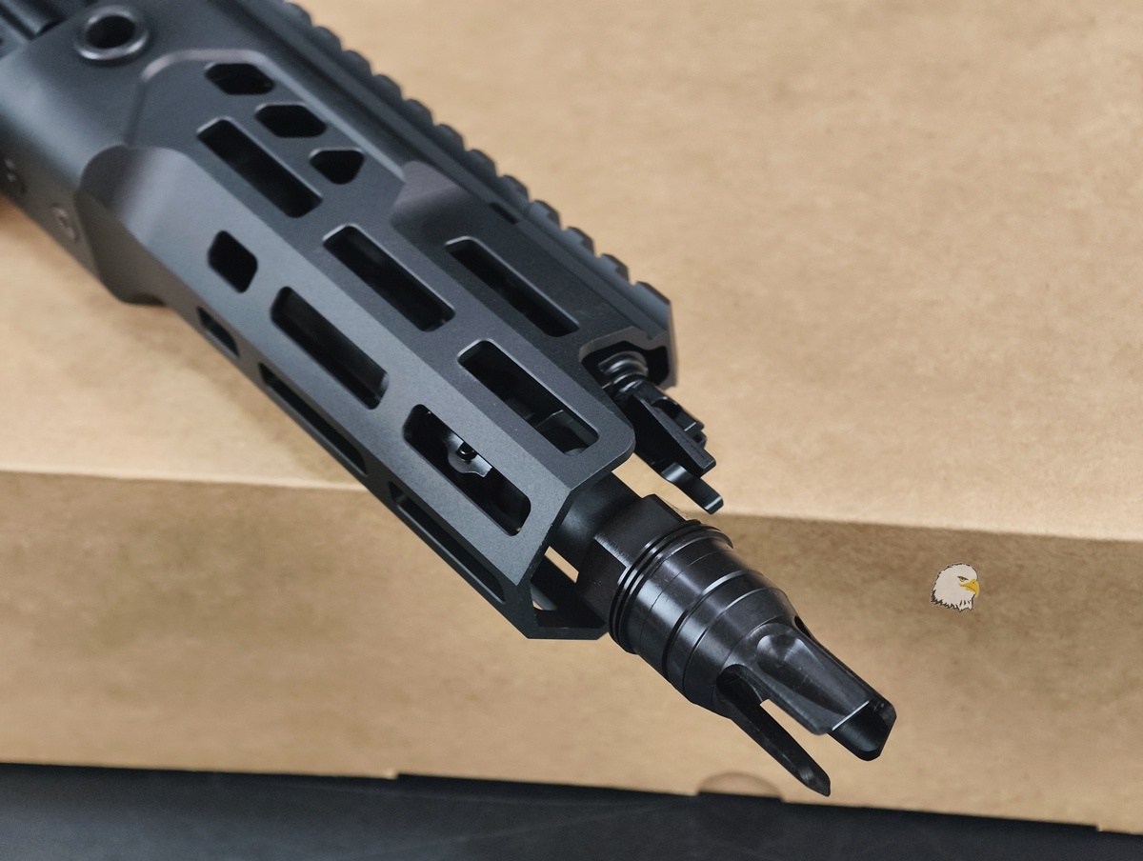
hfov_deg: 23.0
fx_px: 2811
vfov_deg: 17.4
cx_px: 572
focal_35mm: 85
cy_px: 430
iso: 816
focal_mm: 22.48
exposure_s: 1/30
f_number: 2.67
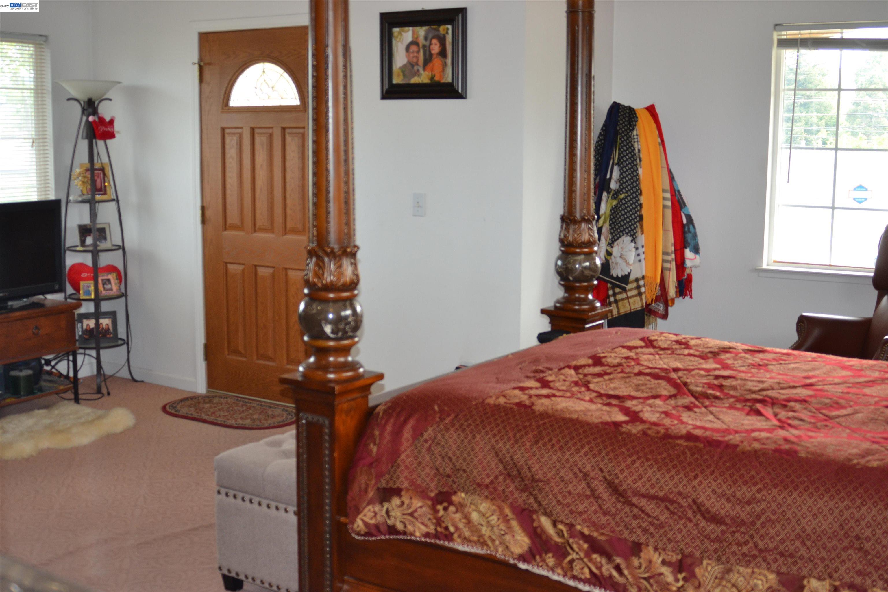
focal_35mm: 42
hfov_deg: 46.4
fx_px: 1036
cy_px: 296
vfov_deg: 31.9
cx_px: 444
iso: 400
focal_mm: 28
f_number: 4
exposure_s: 1/125
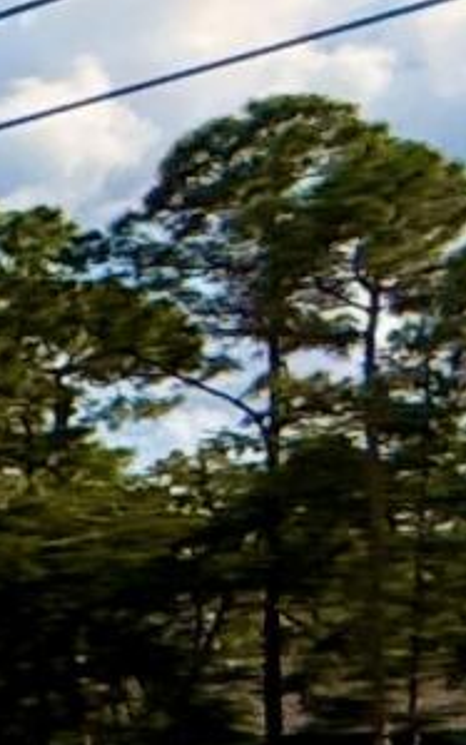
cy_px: 887
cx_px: -2532
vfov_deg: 13.7
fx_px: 3026
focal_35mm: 149
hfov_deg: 4.8
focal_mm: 2.22
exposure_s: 1/3289
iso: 50
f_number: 2.2
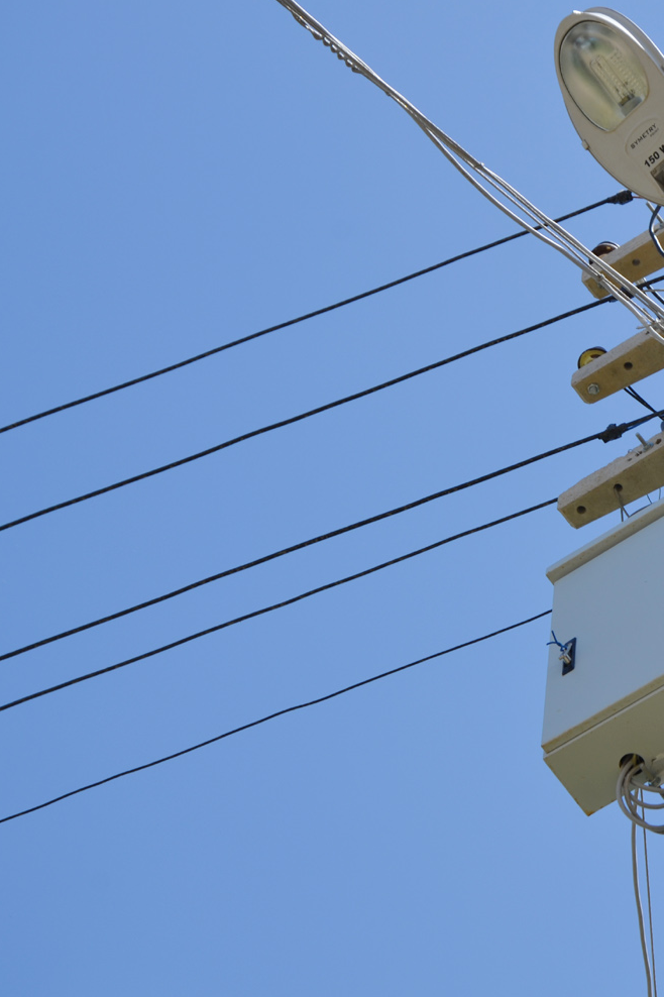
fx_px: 3903
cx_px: 662
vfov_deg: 14.6
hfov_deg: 9.7
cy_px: 498
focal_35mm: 141
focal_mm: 62
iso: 100
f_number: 8
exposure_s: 1/250
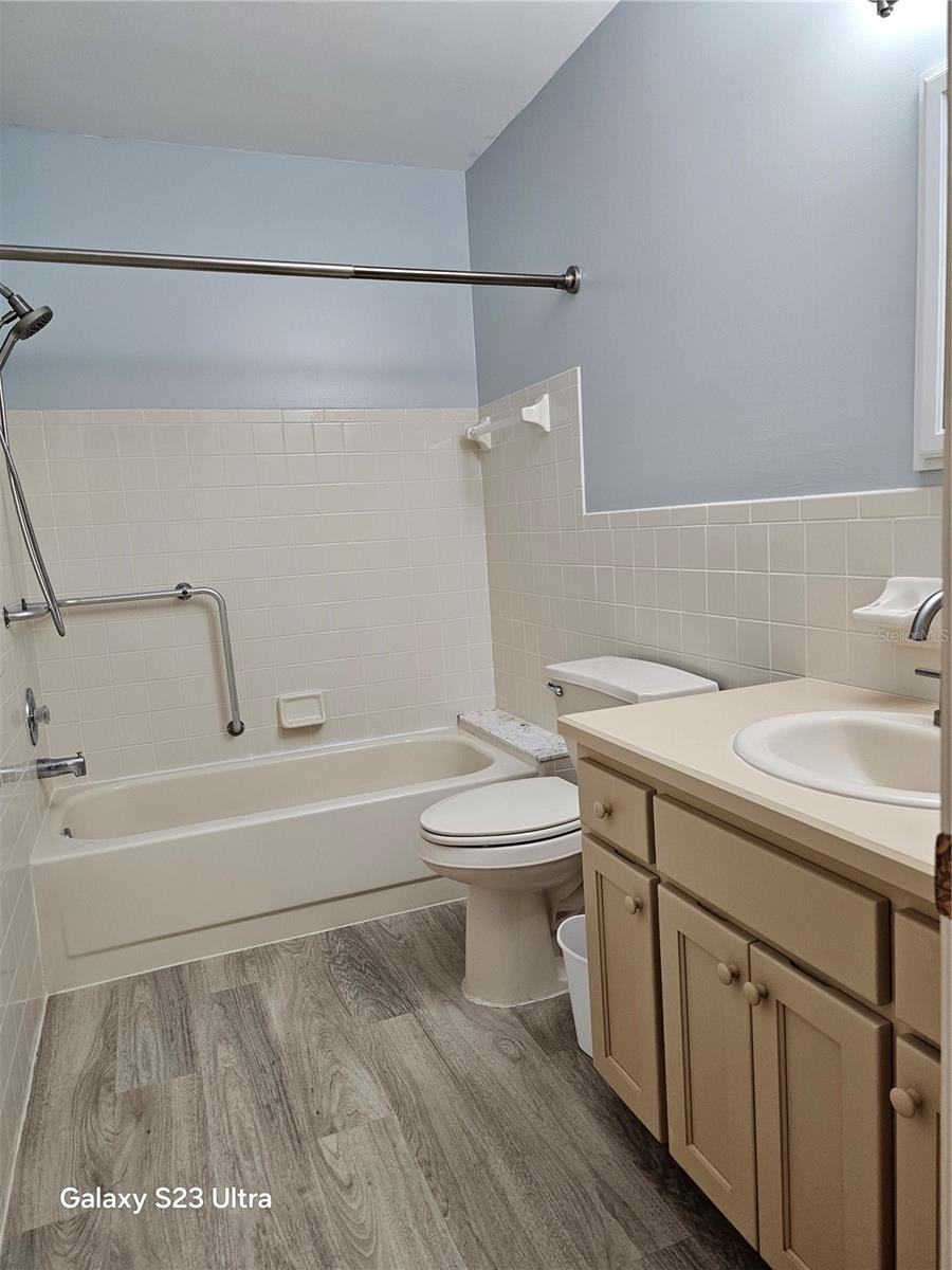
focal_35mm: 23
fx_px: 843
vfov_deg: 73.9
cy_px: 635
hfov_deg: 58.9
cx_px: 476
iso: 250
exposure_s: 1/120
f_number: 1.7
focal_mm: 6.3
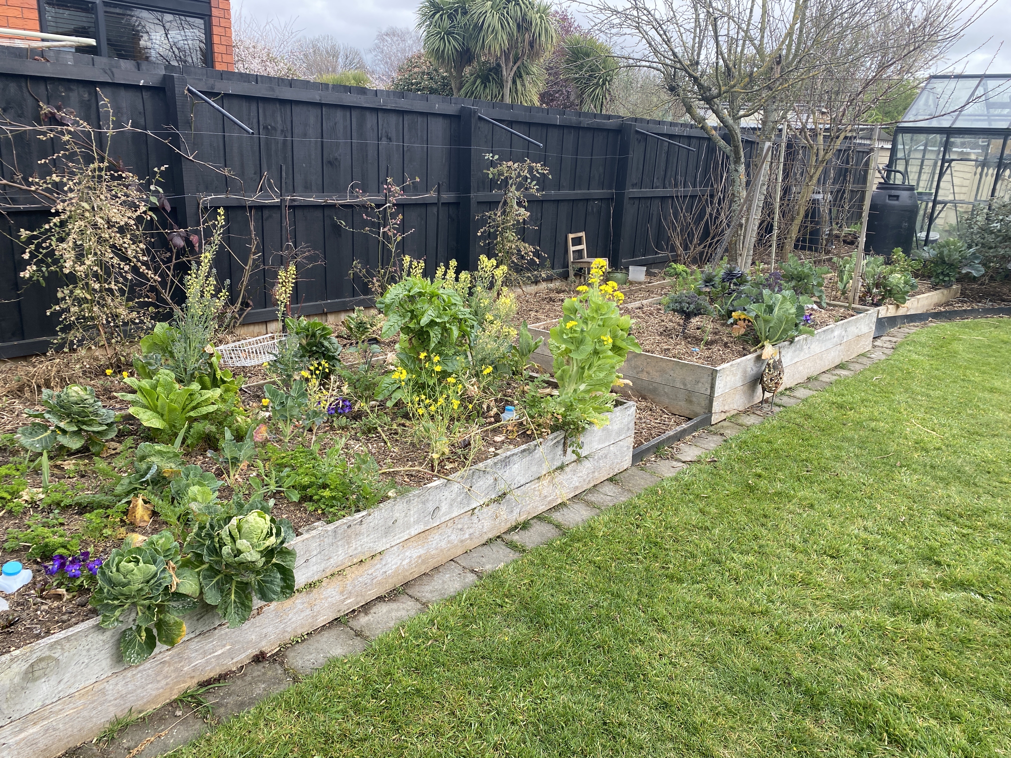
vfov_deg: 53.1
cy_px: 379
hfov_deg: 67.3
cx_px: 506
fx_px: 759
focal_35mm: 26
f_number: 1.8
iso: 32
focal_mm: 4.25
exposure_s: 1/573
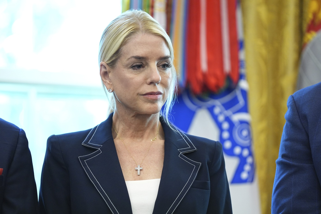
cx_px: 160
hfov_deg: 10.3
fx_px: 1783
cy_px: 107
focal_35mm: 200
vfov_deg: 6.9
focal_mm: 200
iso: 2500
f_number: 2.8
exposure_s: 1/160
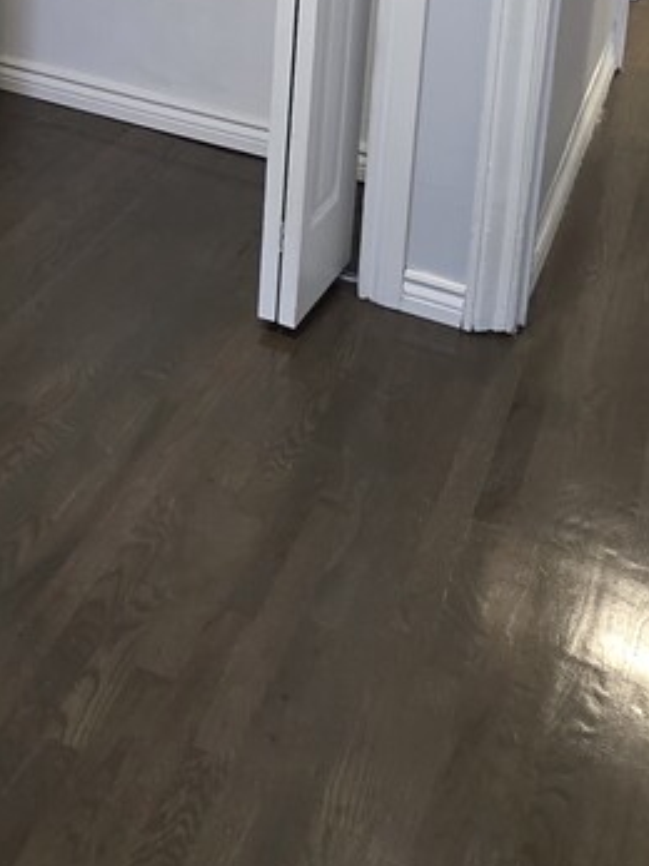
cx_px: 85
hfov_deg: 28.2
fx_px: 1251
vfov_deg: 32.6
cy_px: -131
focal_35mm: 50
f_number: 1.9
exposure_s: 1/60
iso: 160
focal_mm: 2.2
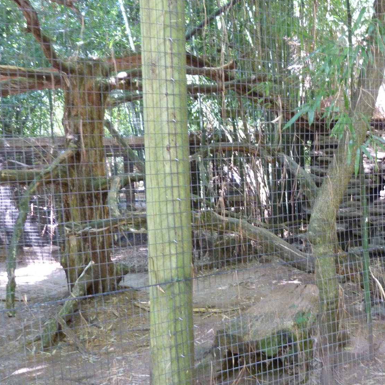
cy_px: 199
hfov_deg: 49.5
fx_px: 403
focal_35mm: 32
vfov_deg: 51.1
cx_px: 277
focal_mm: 4.5
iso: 400
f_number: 2.8
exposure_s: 1/13
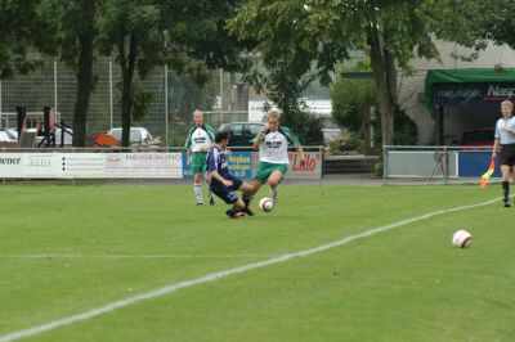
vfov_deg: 4.6
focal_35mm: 300
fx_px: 4288
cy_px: 171
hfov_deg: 6.9
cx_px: 258
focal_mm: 200
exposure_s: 1/350
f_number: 5
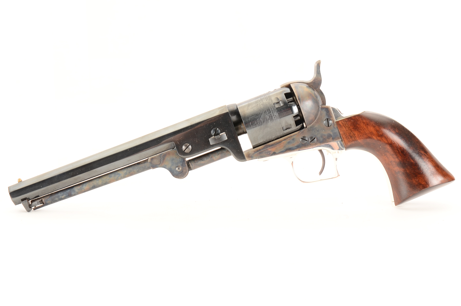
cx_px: 223
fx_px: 933
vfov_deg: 18.6
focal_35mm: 73
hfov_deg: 27.8
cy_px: 155
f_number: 10
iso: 250
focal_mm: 46
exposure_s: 1/80
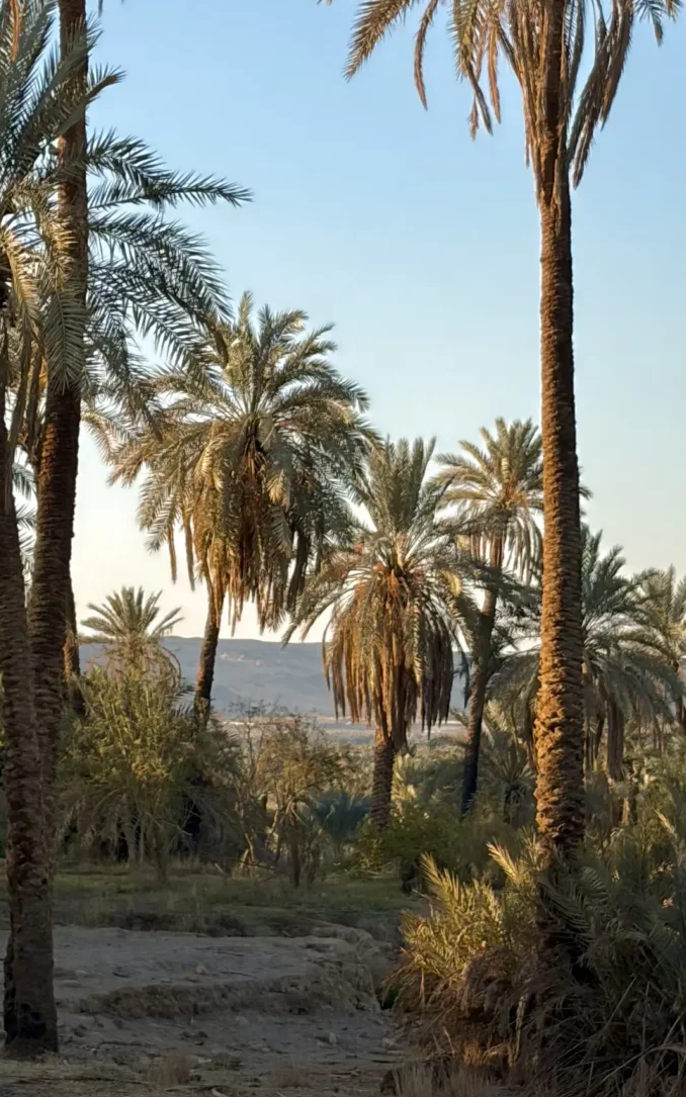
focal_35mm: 130
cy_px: 222
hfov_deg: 10.1
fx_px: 3889
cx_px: 163
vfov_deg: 16.0
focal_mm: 5.96
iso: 32
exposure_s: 1/1590
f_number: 1.6
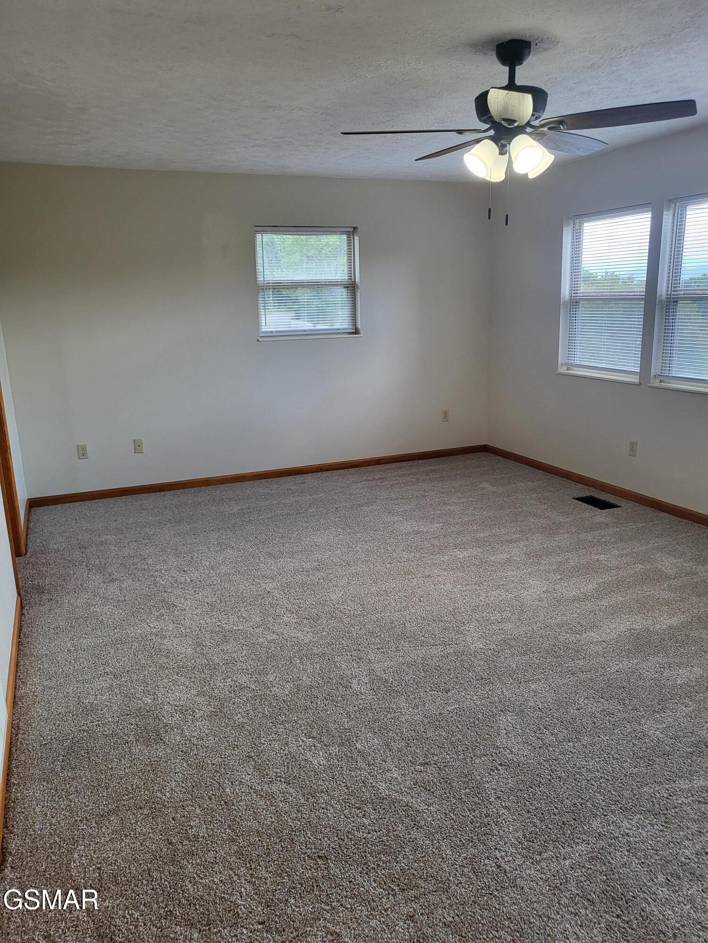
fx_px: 709
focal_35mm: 26
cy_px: 472
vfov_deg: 67.3
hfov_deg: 53.1
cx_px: 354
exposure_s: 1/120
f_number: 1.8
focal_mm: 4.25
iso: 80
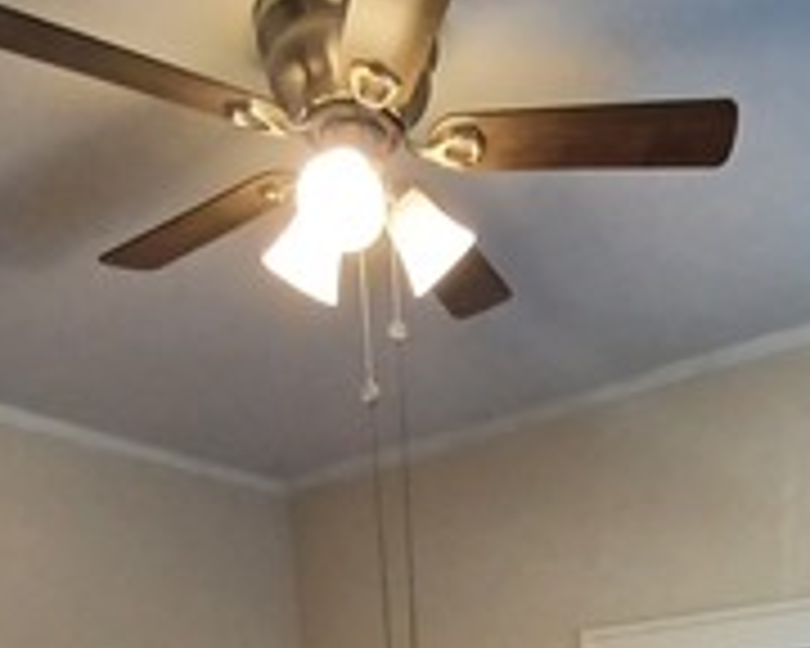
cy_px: 936
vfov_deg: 26.0
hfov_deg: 40.5
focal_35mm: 45
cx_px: 558
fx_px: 1079
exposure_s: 1/60
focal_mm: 1.42
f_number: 2.2
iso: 160
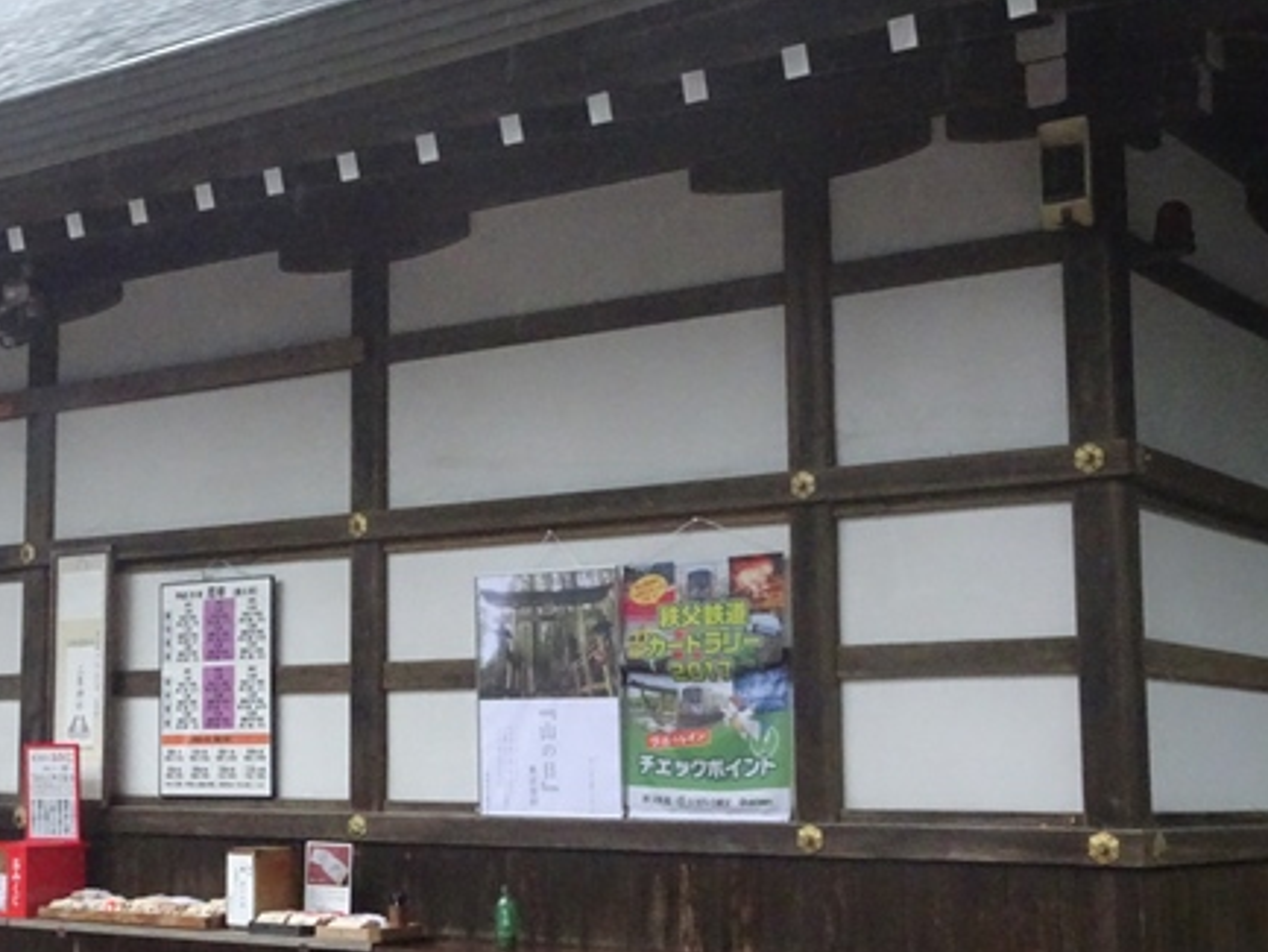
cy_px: 514
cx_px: 343
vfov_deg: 26.6
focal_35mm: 55
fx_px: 2015
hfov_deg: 34.3
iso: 1600
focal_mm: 5.79
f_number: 4
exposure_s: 1/250
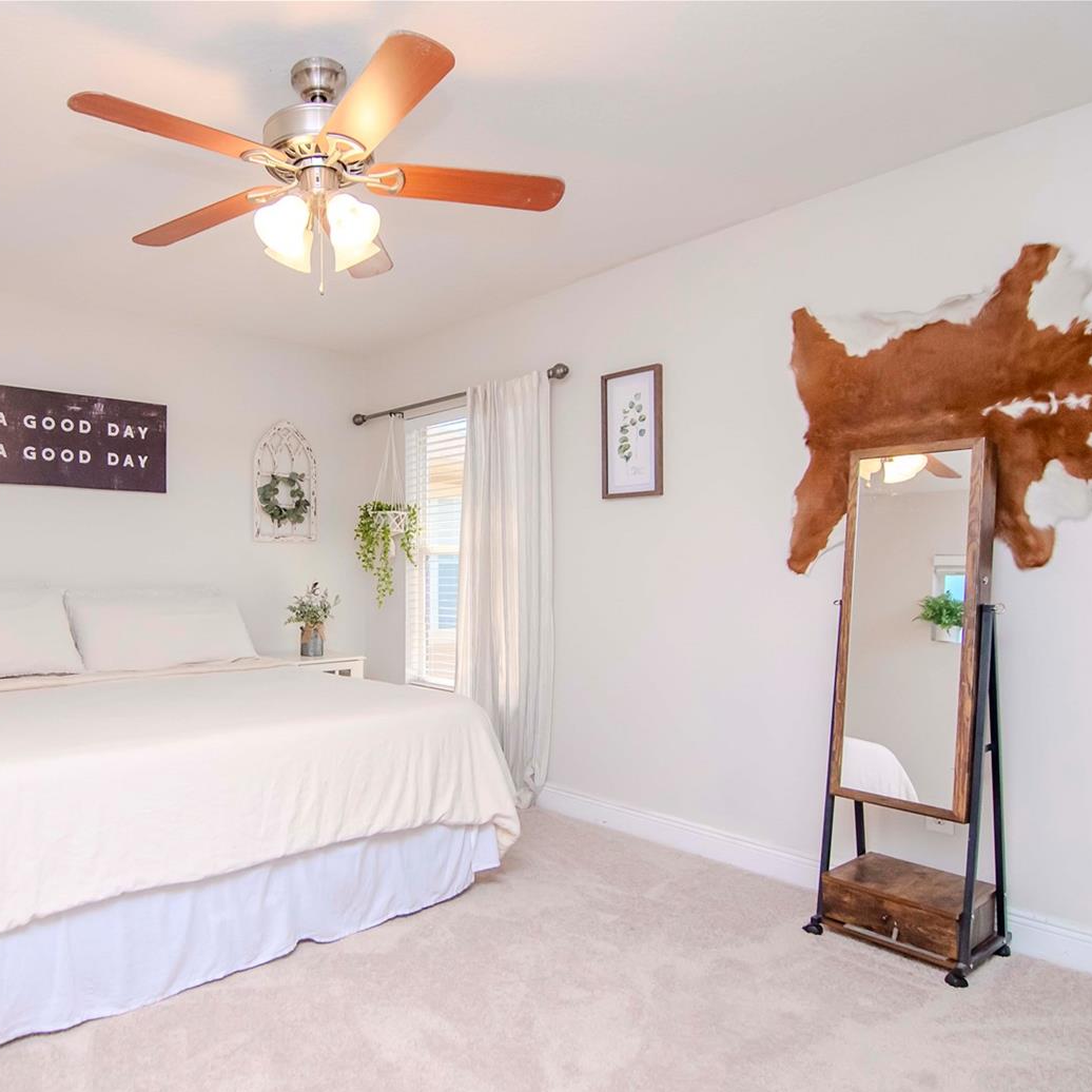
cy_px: 561
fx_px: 773
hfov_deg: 68.3
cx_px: 354
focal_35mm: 22
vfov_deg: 70.5
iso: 1000
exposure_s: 1/125
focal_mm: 11
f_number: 4
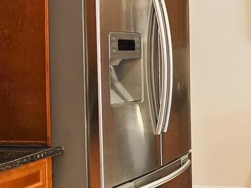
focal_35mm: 60
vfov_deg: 24.4
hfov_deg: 24.4
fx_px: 435
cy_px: 74
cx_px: 386
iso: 100
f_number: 2.2
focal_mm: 2.2
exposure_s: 1/60
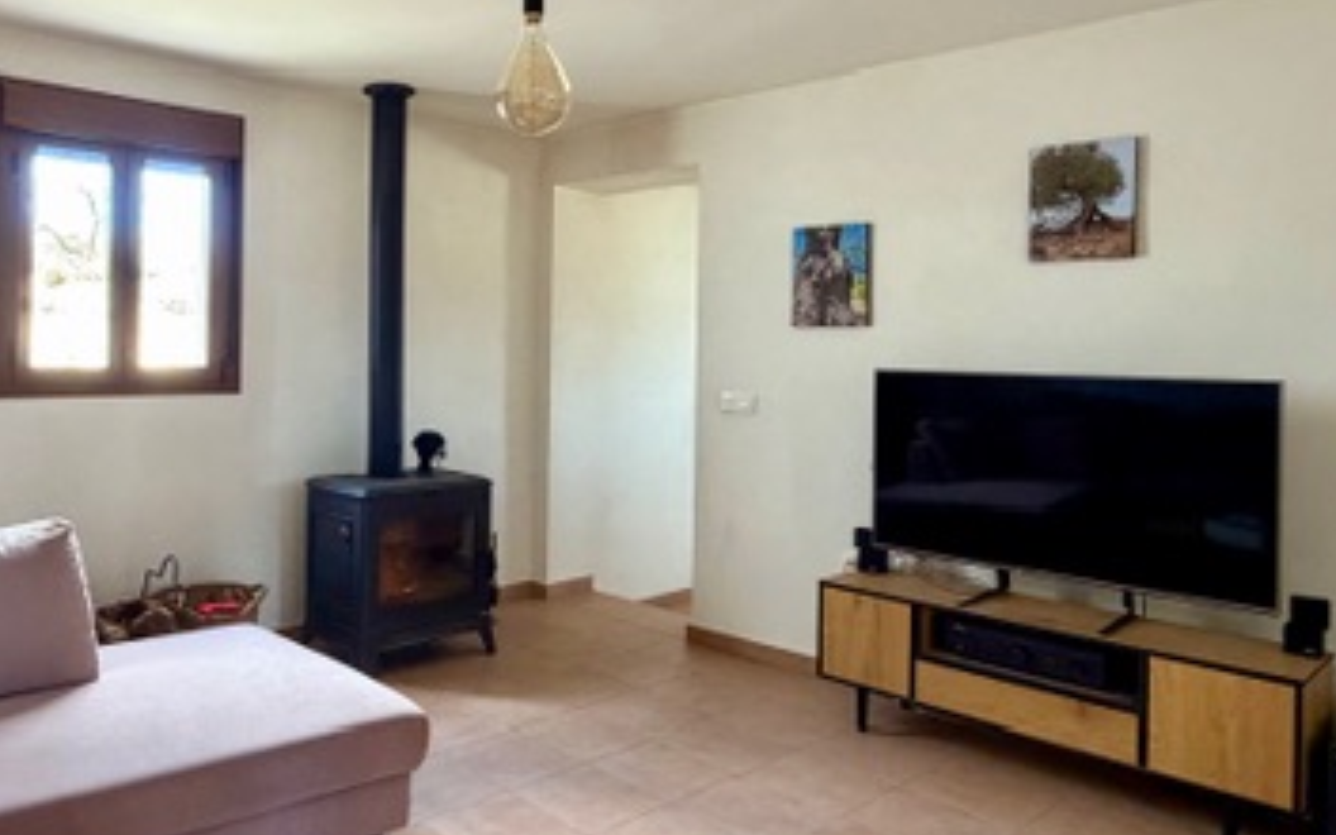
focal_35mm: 27
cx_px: 418
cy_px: 345
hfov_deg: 66.1
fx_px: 983
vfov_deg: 45.8
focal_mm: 2.22
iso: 500
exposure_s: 1/60
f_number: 2.2
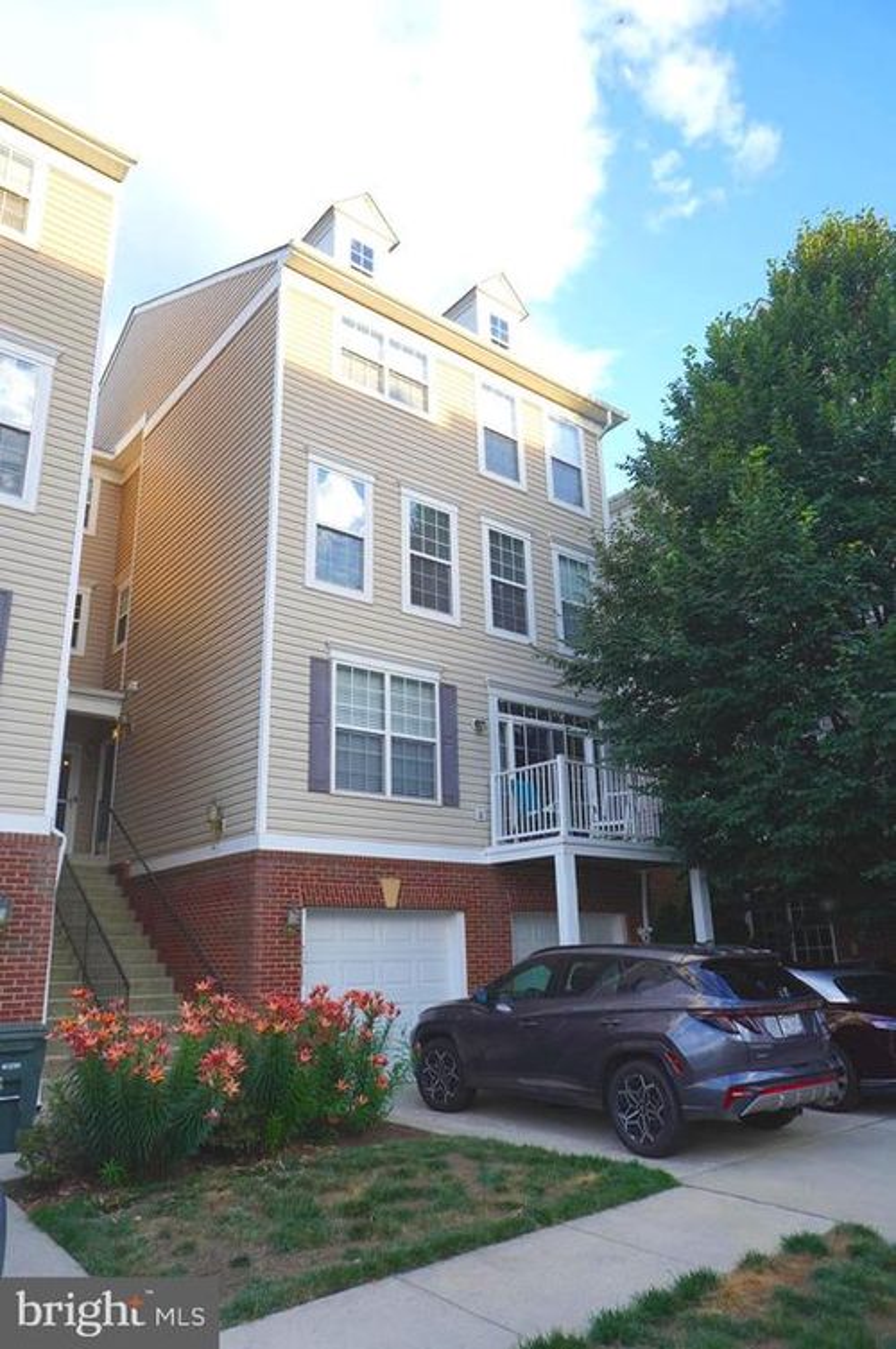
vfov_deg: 73.8
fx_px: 898
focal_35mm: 24
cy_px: 674
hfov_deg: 53.0
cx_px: 448
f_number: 4.5
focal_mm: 16
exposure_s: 1/100
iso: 100
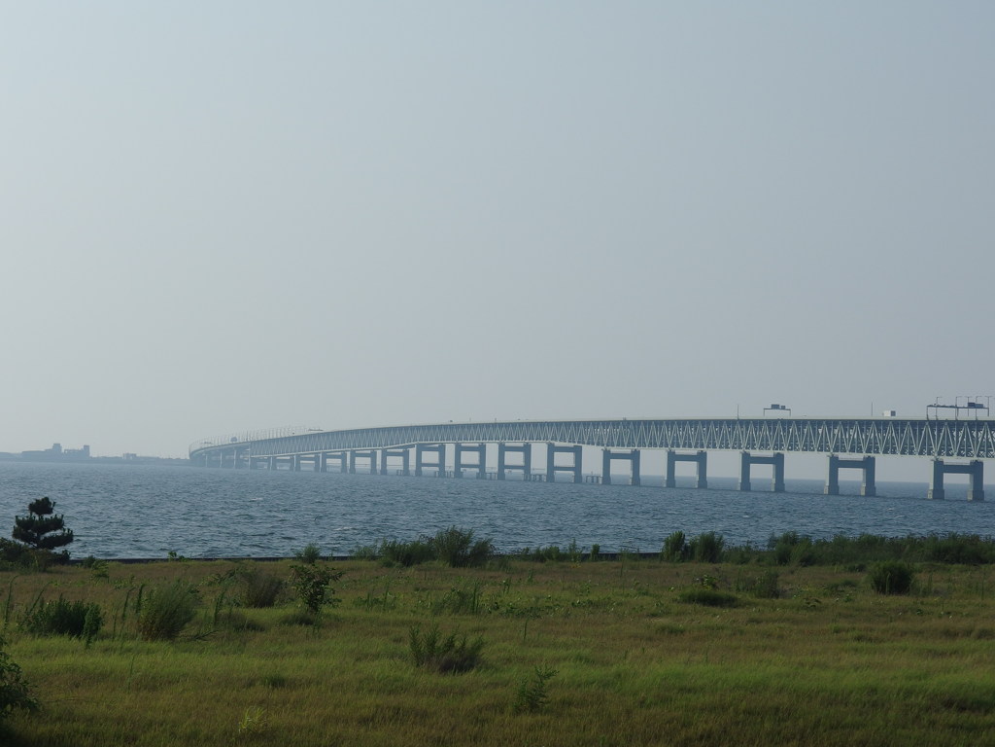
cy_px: 374
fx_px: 3219
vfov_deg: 13.2
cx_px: 498
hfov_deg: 17.6
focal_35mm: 112
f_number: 4
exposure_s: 1/2000
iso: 100
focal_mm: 24
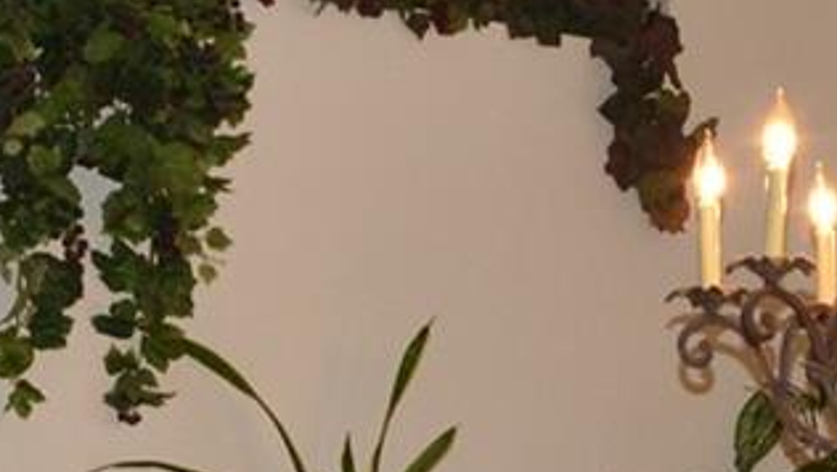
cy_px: 1029
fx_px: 3885
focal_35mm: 175
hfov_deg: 12.1
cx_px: 871
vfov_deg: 6.7
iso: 640
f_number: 8
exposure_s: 1/60
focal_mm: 22
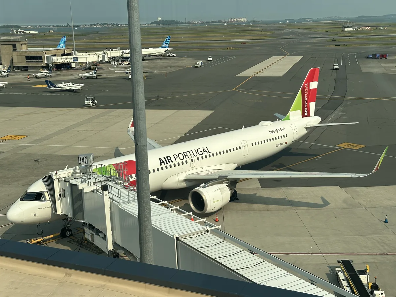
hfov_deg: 39.7
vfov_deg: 30.3
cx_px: 198
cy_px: 148
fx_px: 549
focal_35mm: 48
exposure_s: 1/5000
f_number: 1.78
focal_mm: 6.86
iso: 64
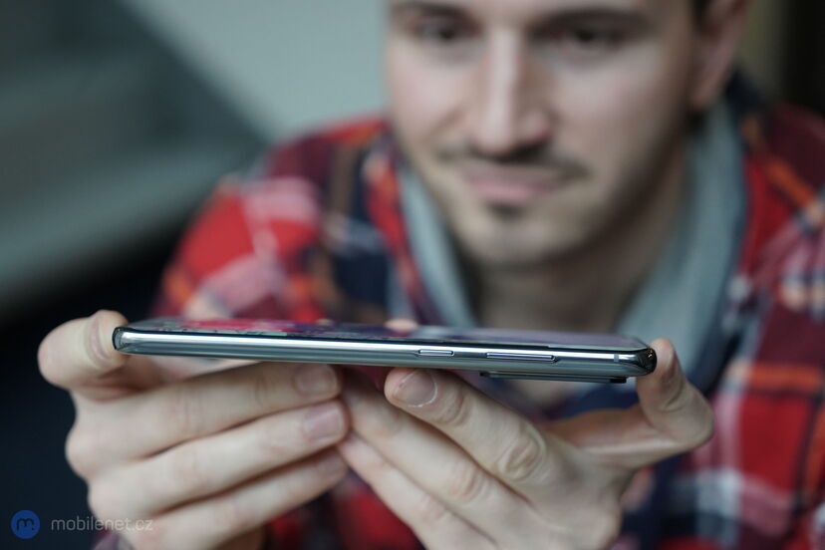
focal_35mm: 70
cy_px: 275
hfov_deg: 28.8
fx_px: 1604
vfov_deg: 19.5
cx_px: 412
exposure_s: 1/200
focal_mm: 70
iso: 3200
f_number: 4.5
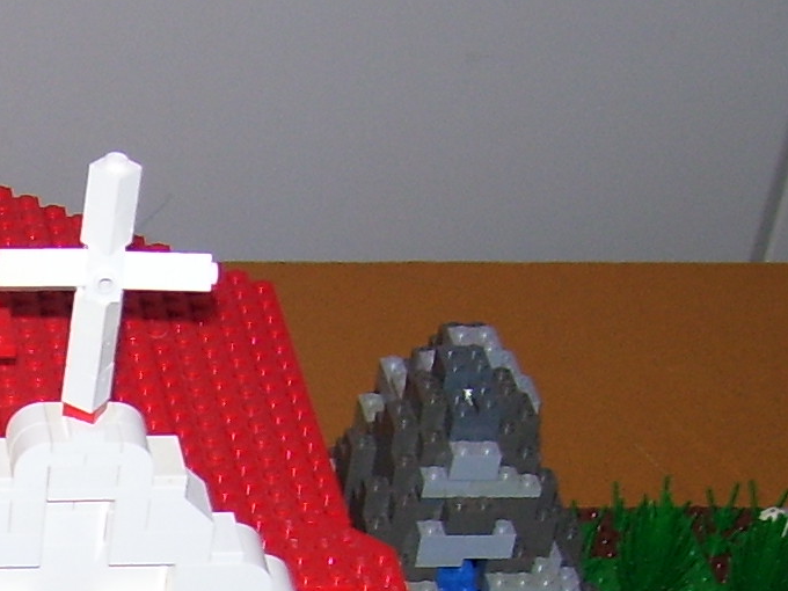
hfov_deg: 14.9
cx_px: -410
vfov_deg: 11.6
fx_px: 2777
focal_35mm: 122
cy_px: 898
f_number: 2.7
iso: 80
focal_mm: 6
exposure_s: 1/60
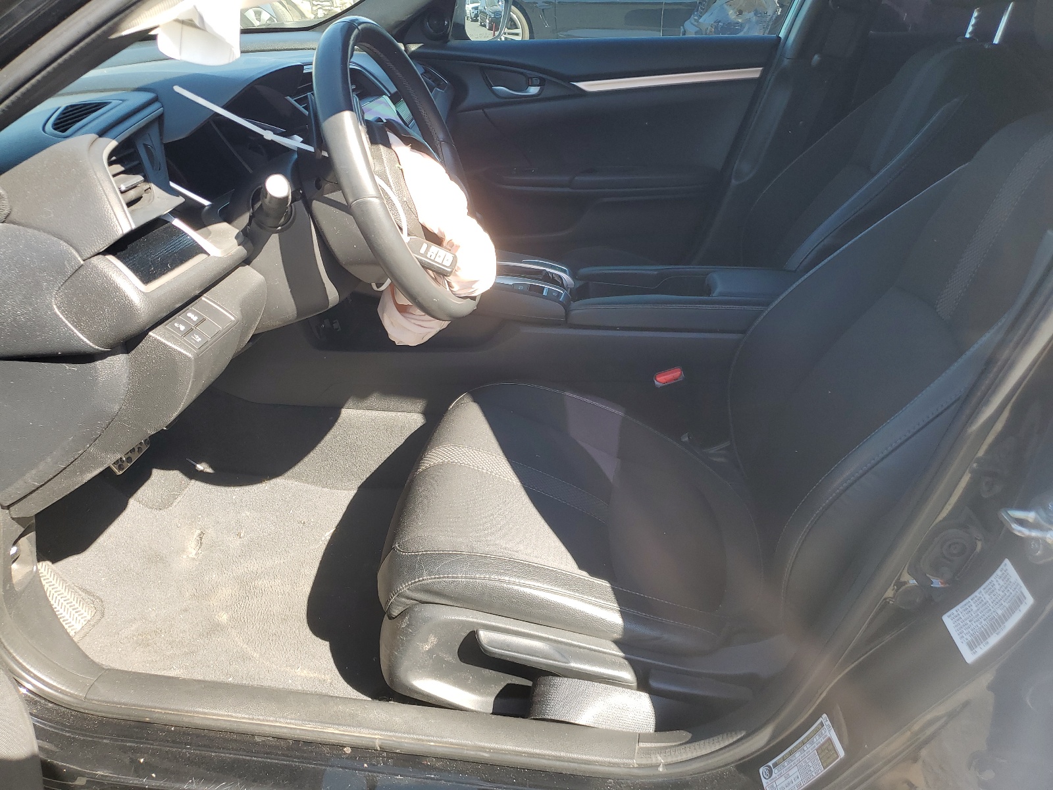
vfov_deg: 53.1
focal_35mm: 26
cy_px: 395
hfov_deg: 67.3
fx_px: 791
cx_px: 526
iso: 50
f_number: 1.5
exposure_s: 1/357
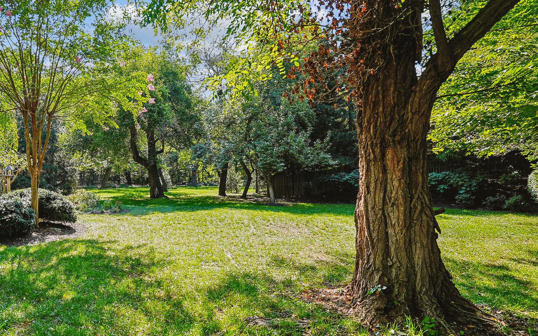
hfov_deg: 66.5
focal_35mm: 26
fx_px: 381
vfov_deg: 47.6
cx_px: 141
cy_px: 178
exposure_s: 1/60
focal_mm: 17
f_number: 4
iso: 100
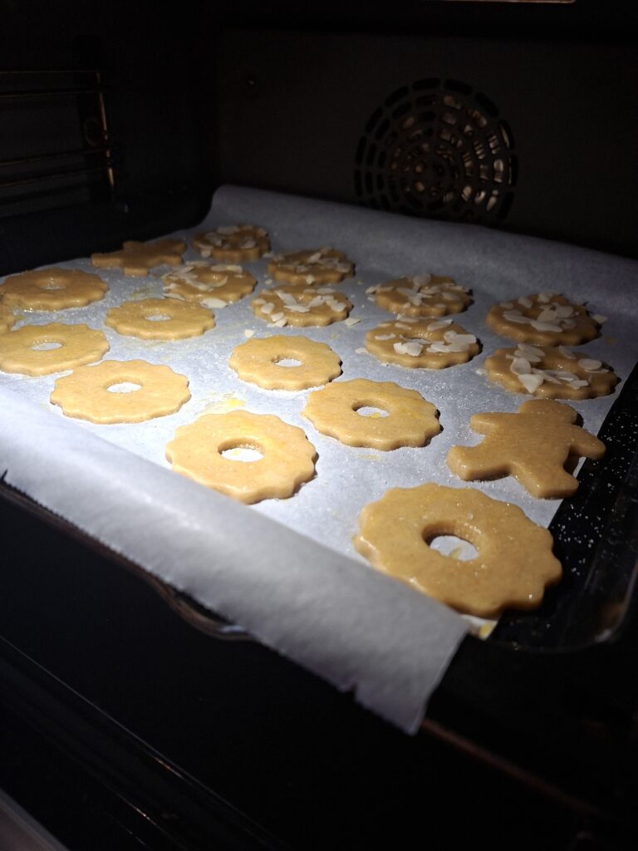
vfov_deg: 73.9
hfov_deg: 58.9
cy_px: 426
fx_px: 565
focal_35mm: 23
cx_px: 319
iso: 160
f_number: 1.8
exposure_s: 1/100
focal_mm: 5.54
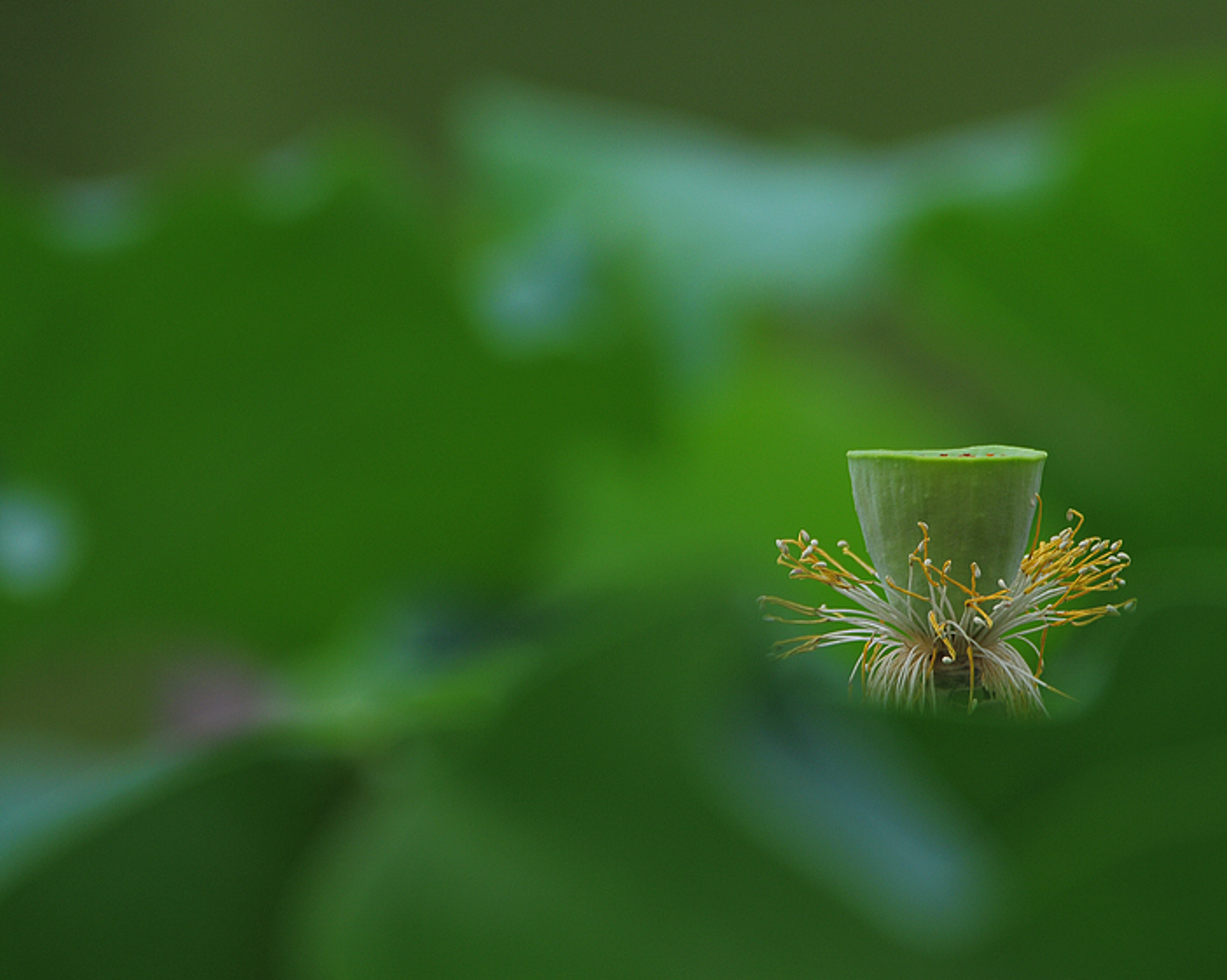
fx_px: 19638
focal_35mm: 541
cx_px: 743
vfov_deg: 2.9
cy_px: 466
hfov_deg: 3.6
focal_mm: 300
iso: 200
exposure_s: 1/160
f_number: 9
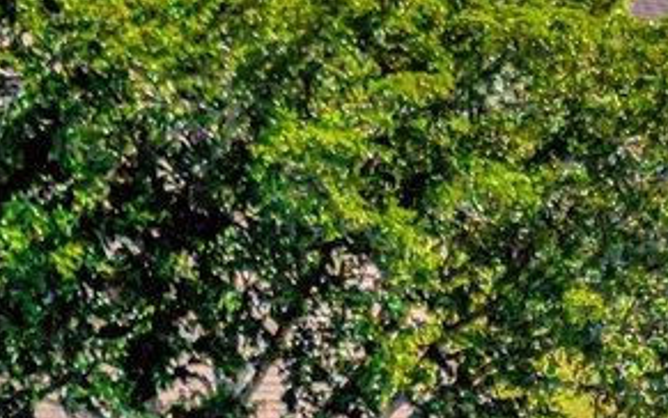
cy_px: -627
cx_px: -684
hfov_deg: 10.7
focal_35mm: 179
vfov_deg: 6.9
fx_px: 3259
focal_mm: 8.67
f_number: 1.8
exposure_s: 1/4000
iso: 210
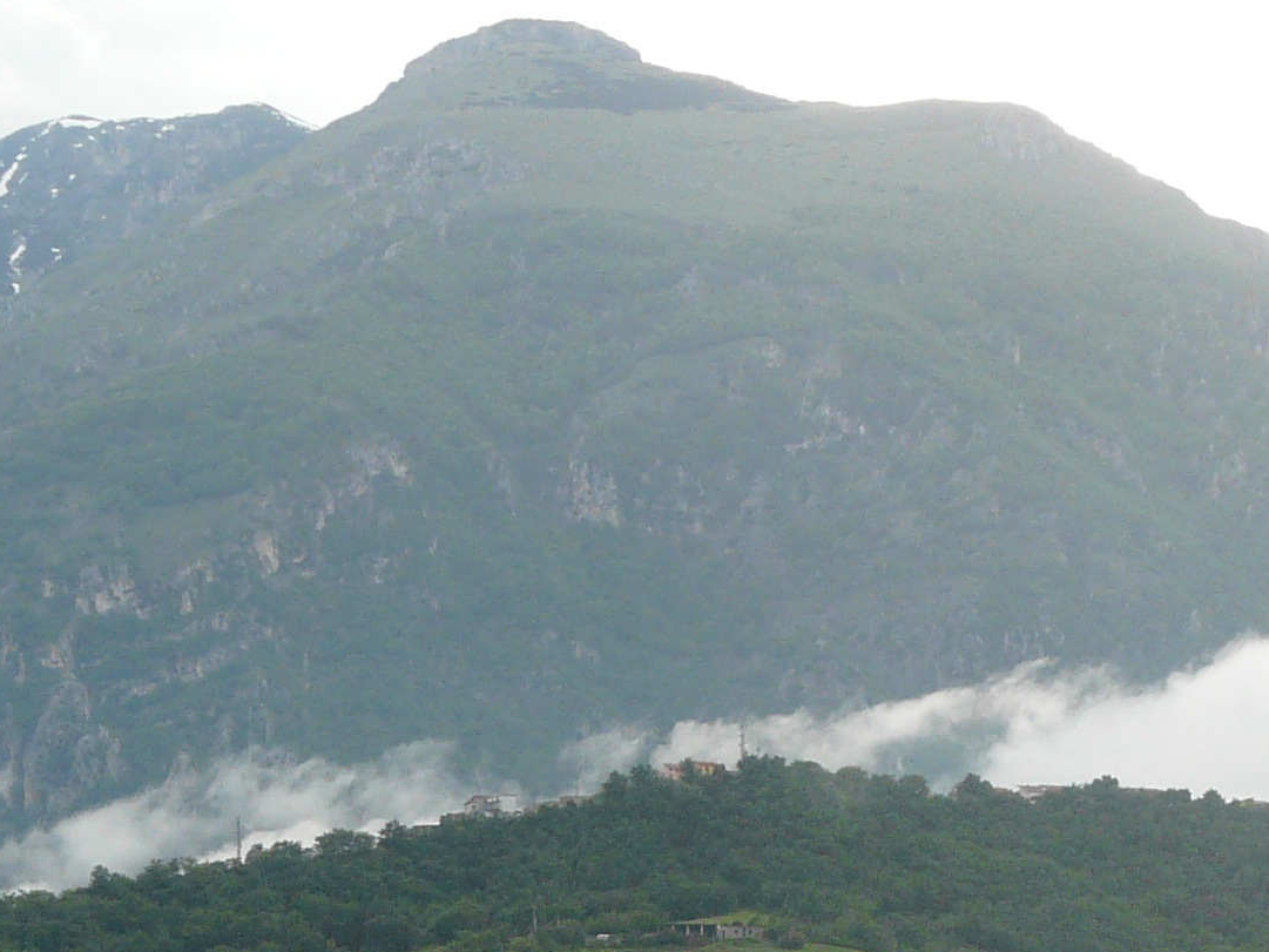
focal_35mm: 157
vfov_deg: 9.3
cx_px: 1084
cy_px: 1110
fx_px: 5756
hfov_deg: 12.5
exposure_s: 1/250
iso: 100
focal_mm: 8.5
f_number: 4.5
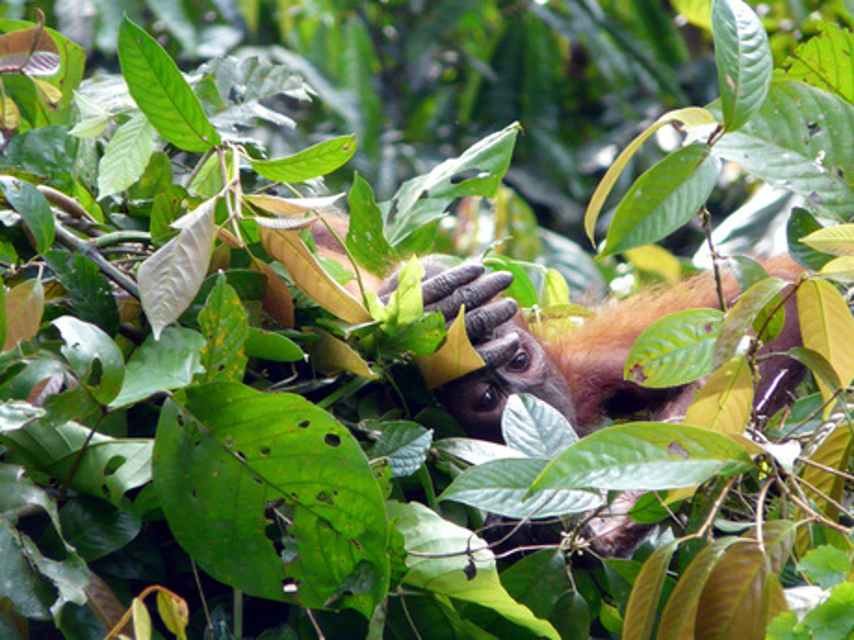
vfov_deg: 3.0
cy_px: 320
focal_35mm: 504
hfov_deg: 3.9
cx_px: 427
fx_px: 12434
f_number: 4.2
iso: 400
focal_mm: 82.8
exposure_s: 1/100
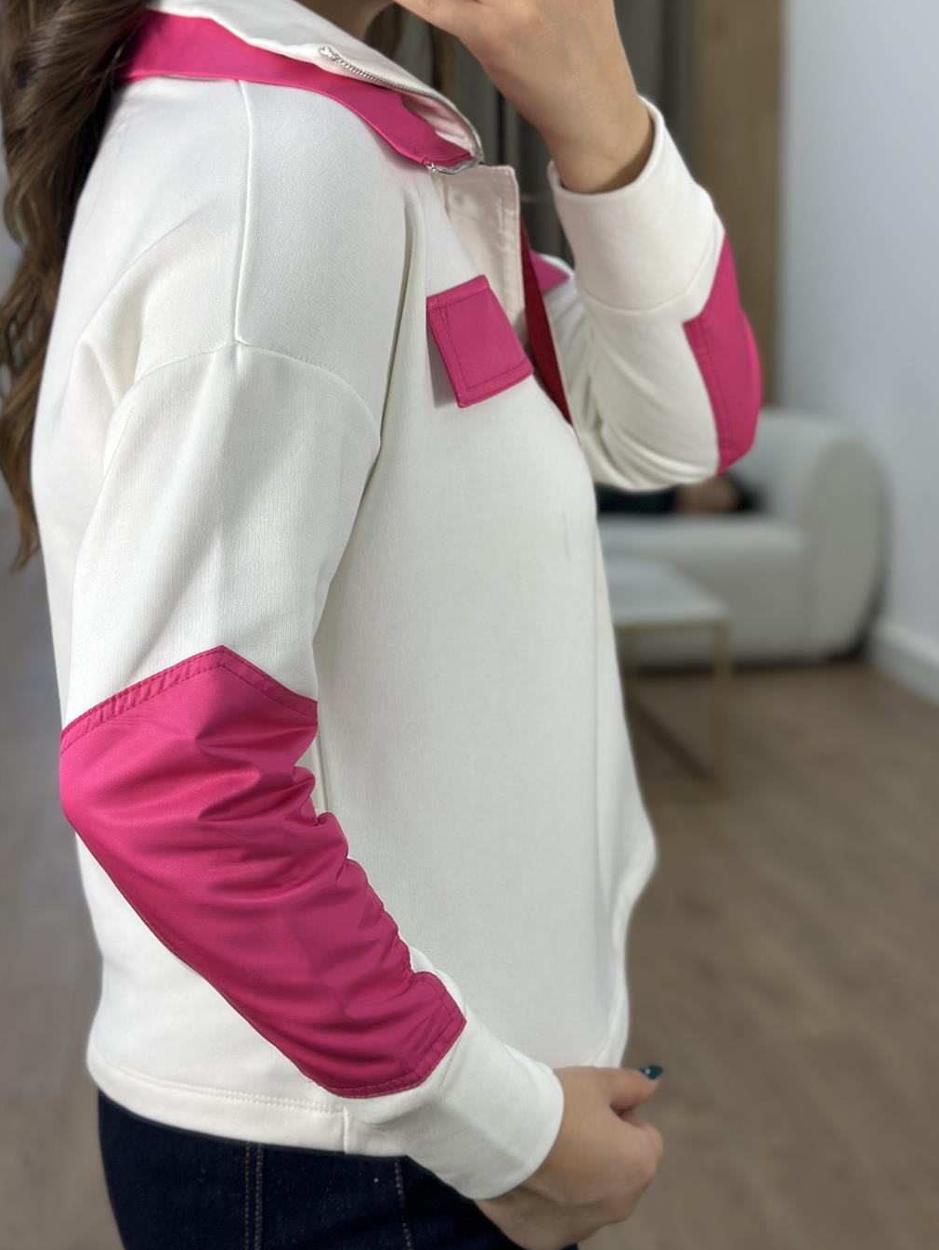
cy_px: 562
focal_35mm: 57
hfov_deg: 25.7
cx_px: 439
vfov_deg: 33.7
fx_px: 2061
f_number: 1.78
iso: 80
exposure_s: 1/186
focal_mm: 6.86
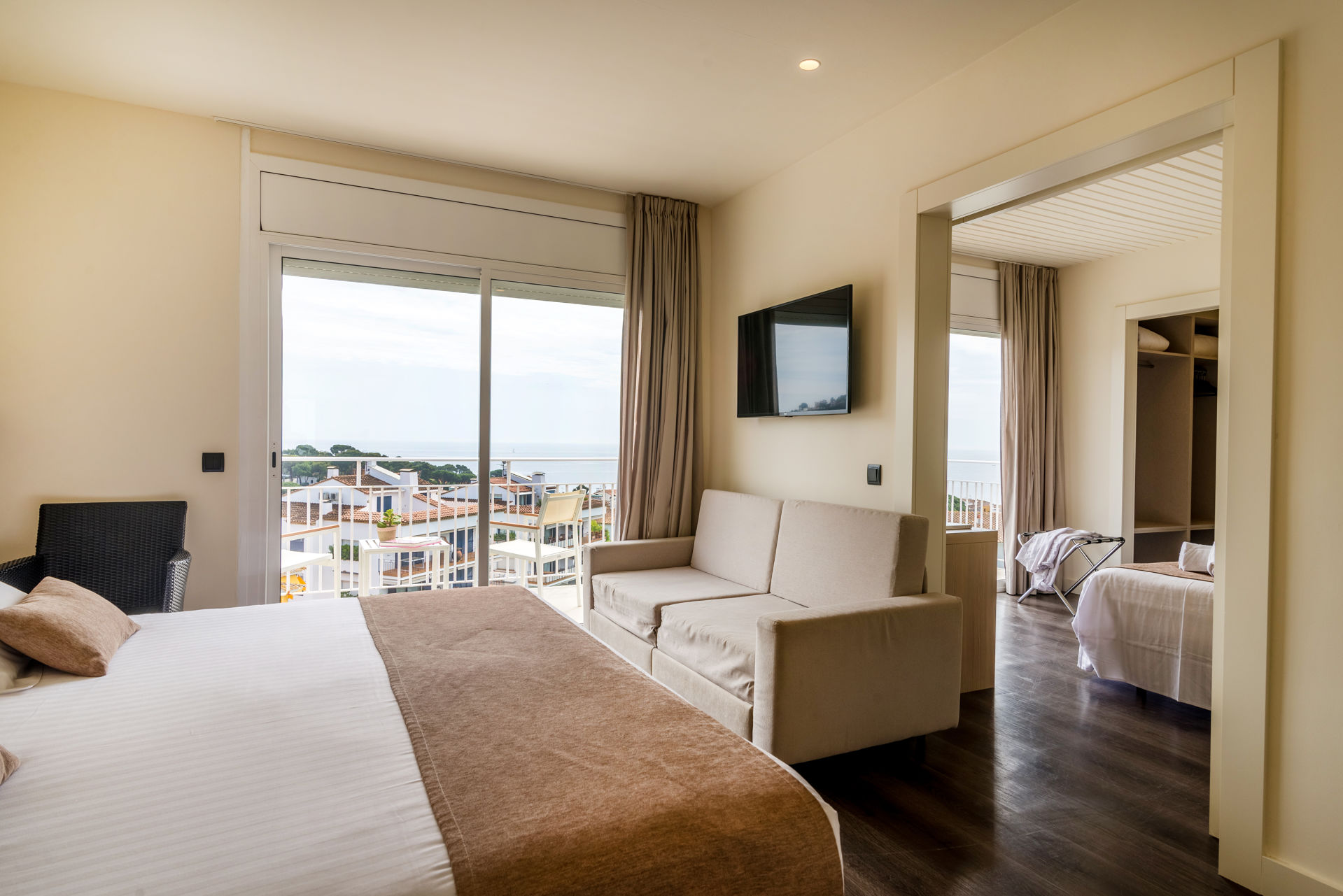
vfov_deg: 62.0
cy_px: 448
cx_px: 672
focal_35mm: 20
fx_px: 746
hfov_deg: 84.0
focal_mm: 20
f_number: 10
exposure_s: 1/800
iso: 200
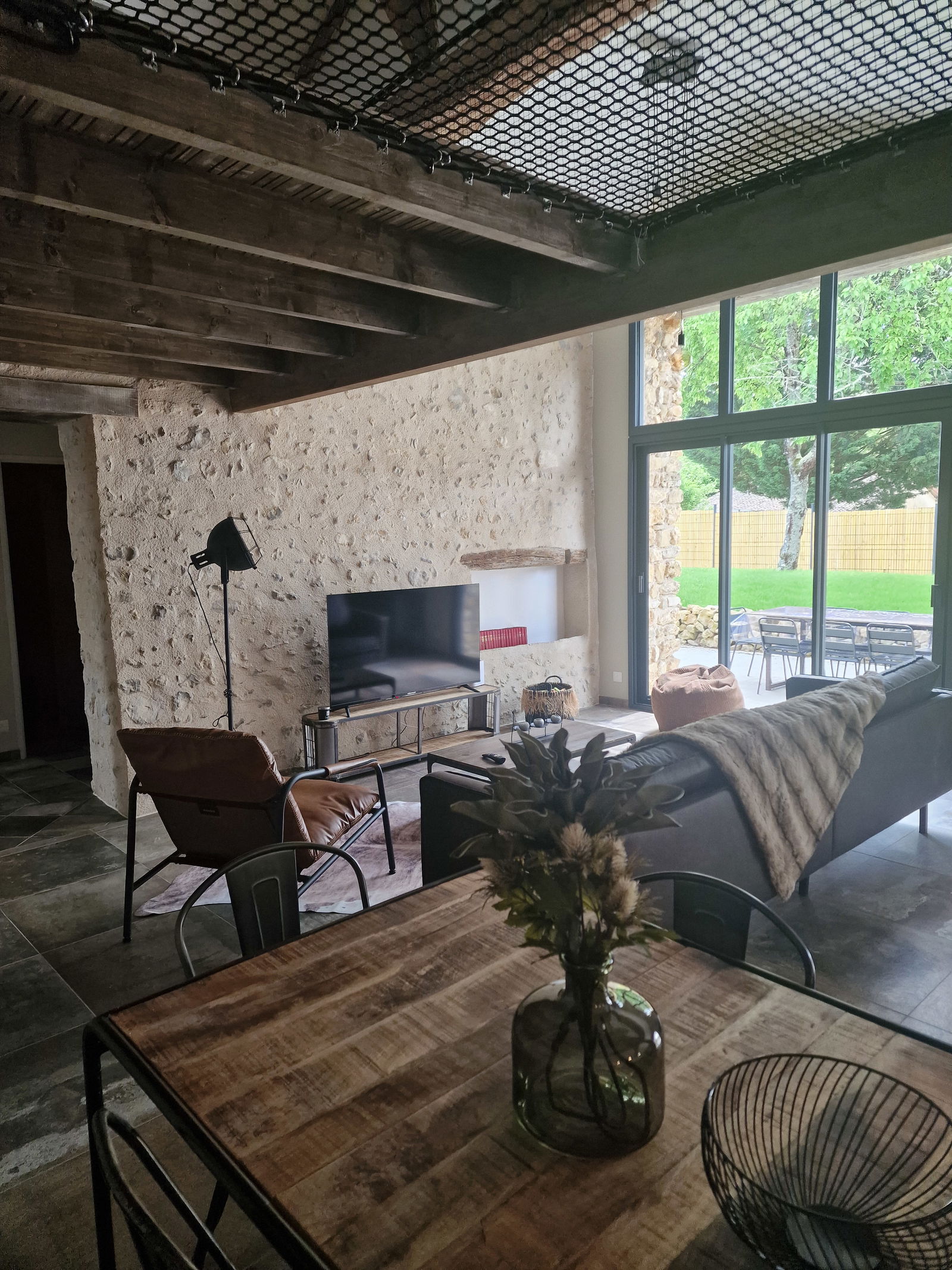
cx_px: 476
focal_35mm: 23
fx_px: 843
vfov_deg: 73.9
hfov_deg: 58.9
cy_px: 635
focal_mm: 6.4
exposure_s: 1/100
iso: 200
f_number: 1.8
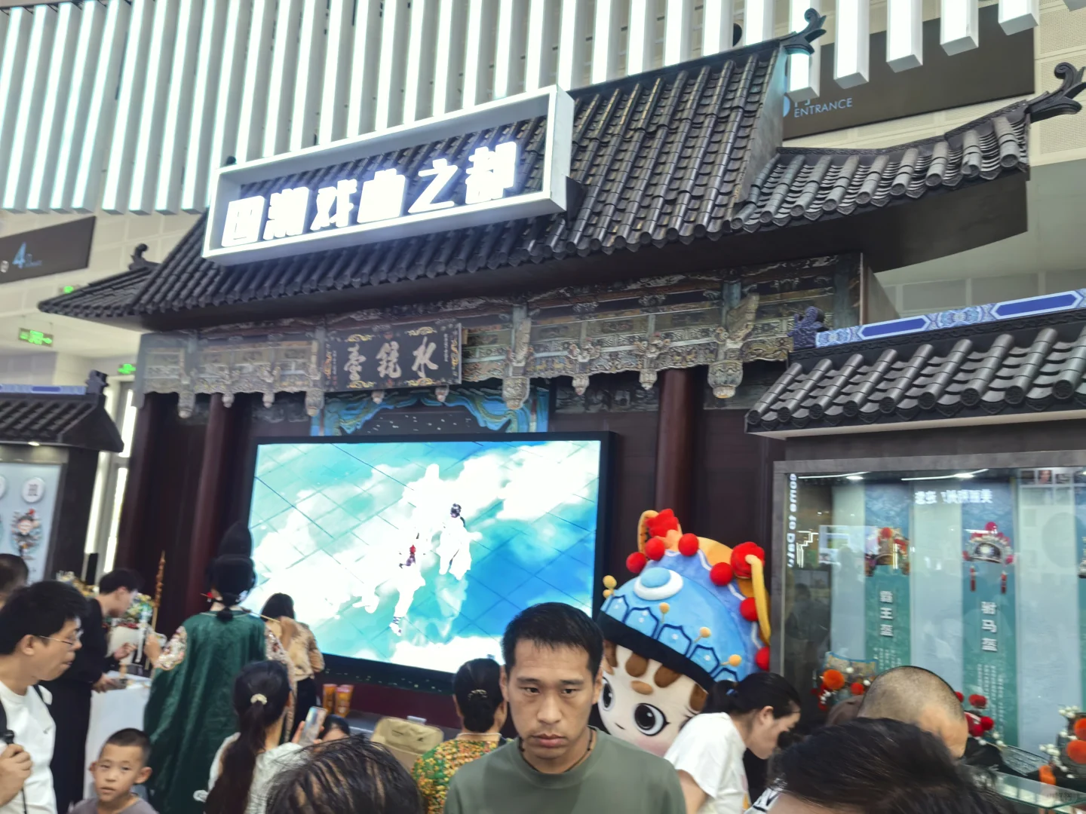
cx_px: 543
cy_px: 407
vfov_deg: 51.4
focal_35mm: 27
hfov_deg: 65.3
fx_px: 847
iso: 125
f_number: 1.9
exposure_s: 1/100
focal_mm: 5.52
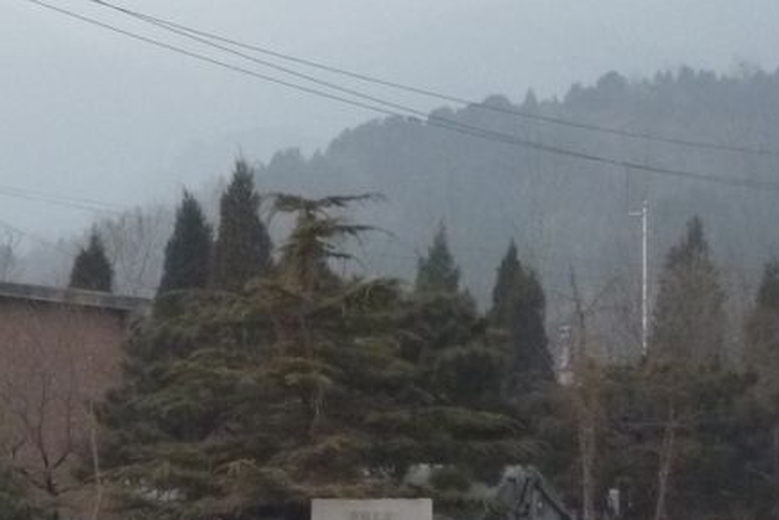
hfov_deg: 13.8
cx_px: 56
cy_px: 371
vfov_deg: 9.3
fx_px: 3181
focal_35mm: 147
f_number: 4
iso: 400
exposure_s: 1/100
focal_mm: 8.6
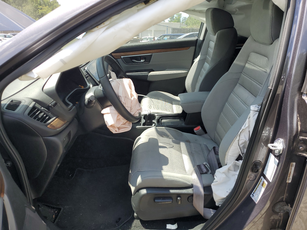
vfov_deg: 53.1
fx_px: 231
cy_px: 115
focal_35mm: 26
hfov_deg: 67.3
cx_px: 154
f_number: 1.5
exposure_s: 1/909
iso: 50
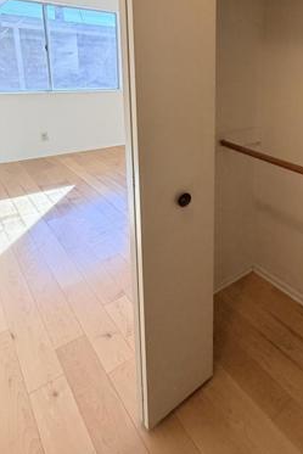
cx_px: 291
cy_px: 127
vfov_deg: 67.9
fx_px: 315
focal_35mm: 25
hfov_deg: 44.9
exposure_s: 1/120
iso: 250
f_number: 2.2
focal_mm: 2.22
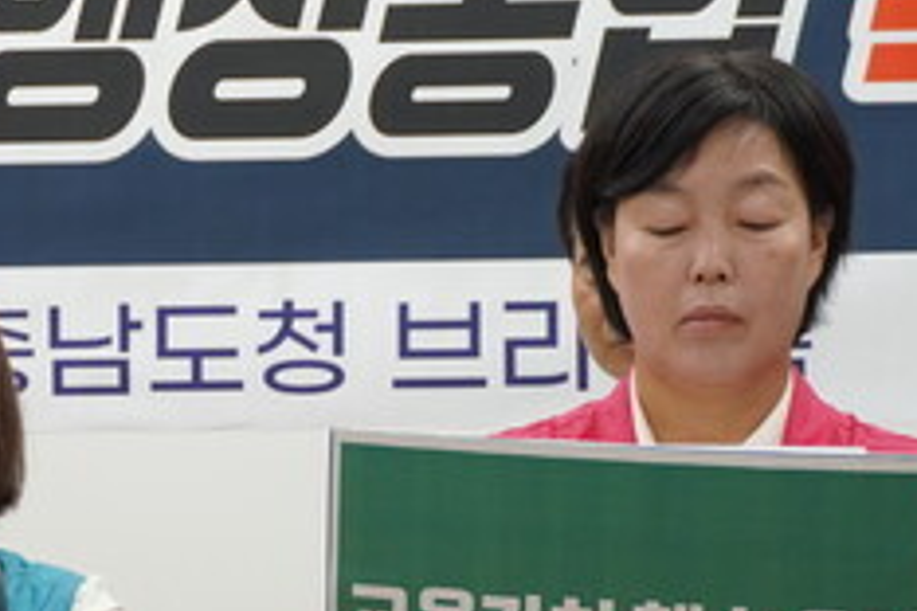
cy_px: 607
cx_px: -180
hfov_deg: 8.9
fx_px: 5789
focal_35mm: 227
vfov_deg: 6.0
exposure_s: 1/160
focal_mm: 59
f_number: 5.6
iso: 640
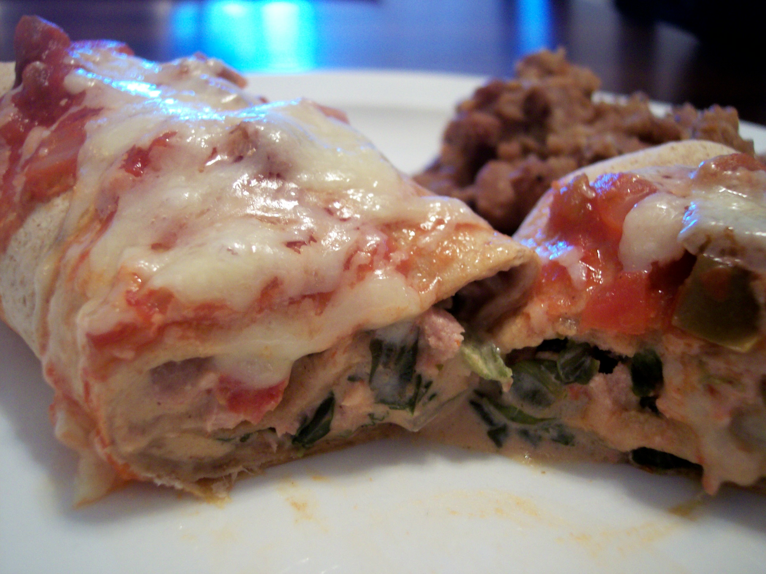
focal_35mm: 38
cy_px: 287
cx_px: 383
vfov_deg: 37.7
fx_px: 840
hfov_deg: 49.0
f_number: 2.8
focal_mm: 8
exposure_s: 1/8
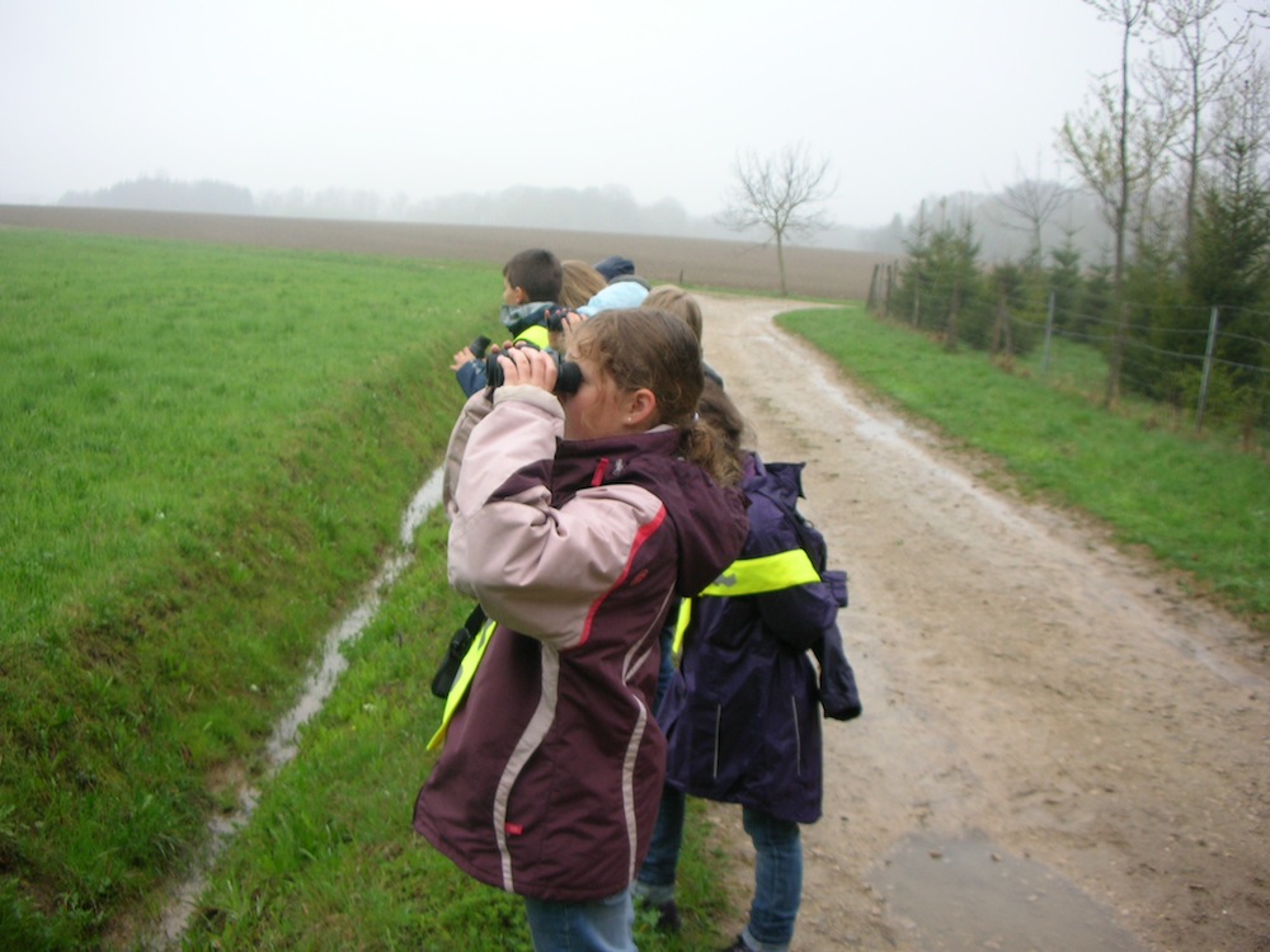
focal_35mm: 35
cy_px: 476
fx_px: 1284
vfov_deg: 40.7
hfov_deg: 52.6
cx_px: 635
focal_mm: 5.8
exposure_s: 1/134
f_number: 3
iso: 50
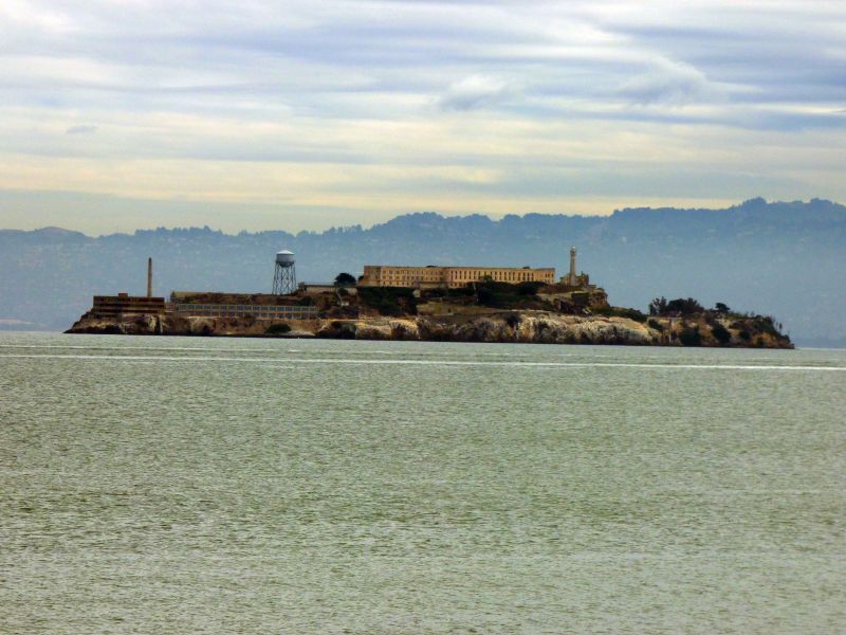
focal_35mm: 276
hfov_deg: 7.2
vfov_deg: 5.4
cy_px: 318
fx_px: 6745
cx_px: 423
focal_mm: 44.9
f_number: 5.5
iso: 100
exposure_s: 1/640
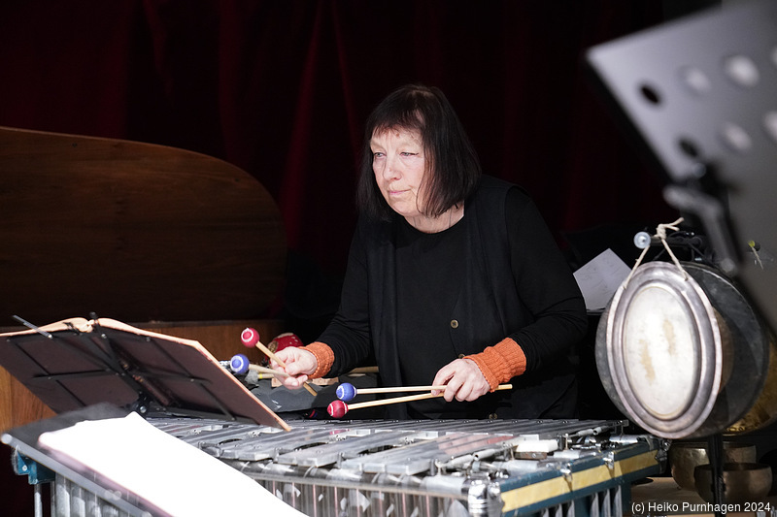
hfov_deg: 30.1
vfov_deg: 20.3
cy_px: 258
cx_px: 388
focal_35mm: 67
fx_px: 1446
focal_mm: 67
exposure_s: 1/50
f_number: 4
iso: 6400
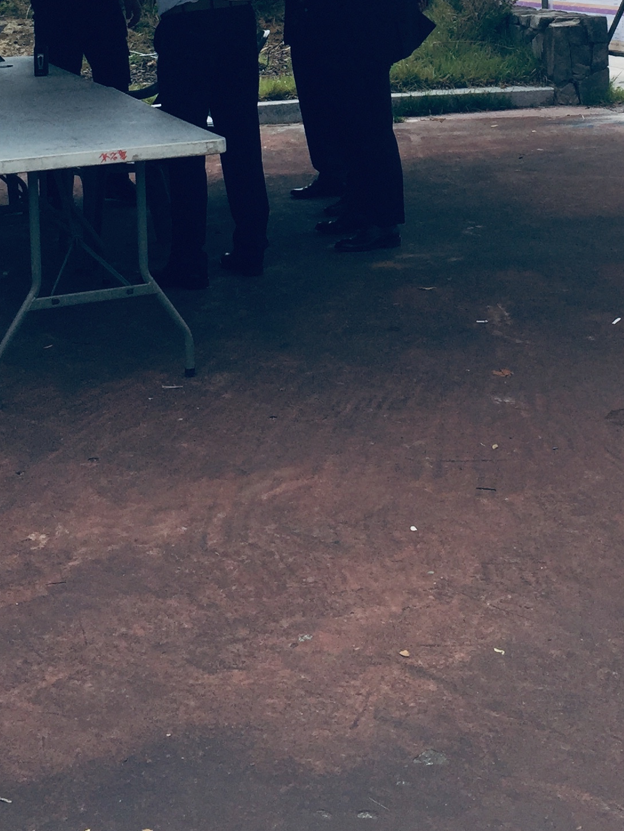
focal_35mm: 65
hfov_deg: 22.5
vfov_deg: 27.8
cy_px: -25
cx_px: 426
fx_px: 1562
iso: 32
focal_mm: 4.15
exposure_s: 1/267
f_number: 2.2
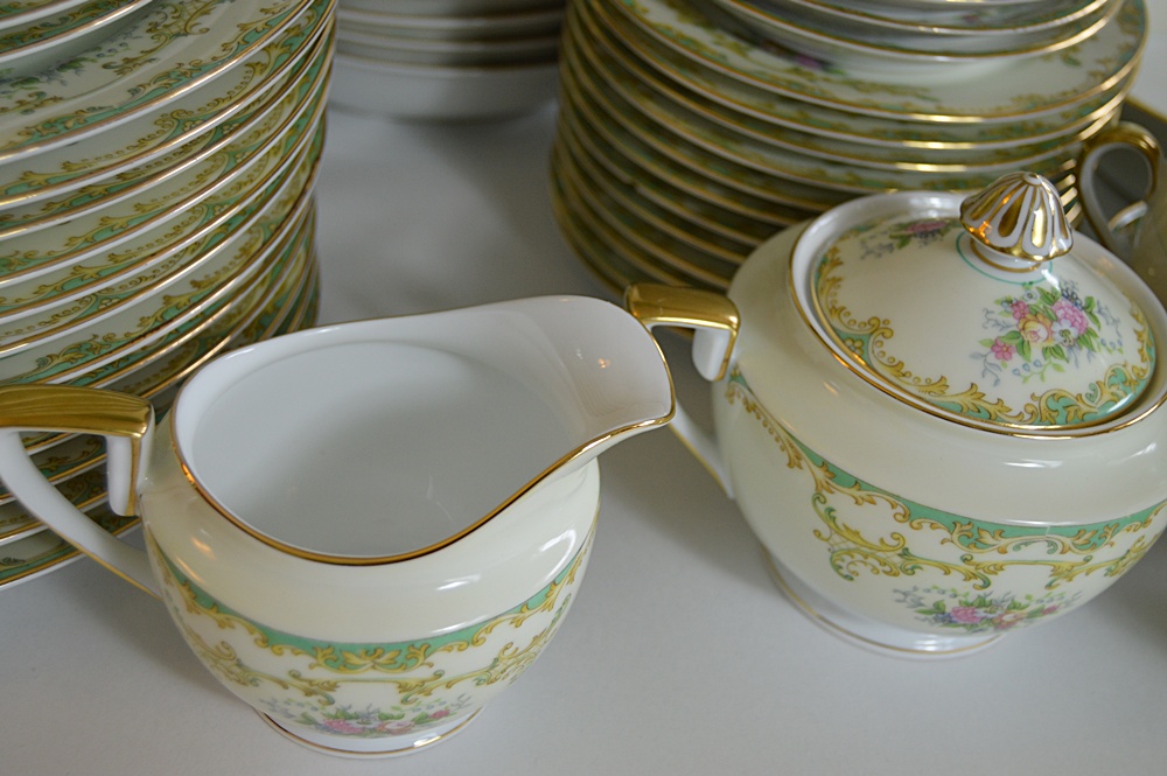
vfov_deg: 26.4
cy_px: 388
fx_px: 1652
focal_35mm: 51
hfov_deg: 38.9
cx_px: 584
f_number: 5
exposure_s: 1/100
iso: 400
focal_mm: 34
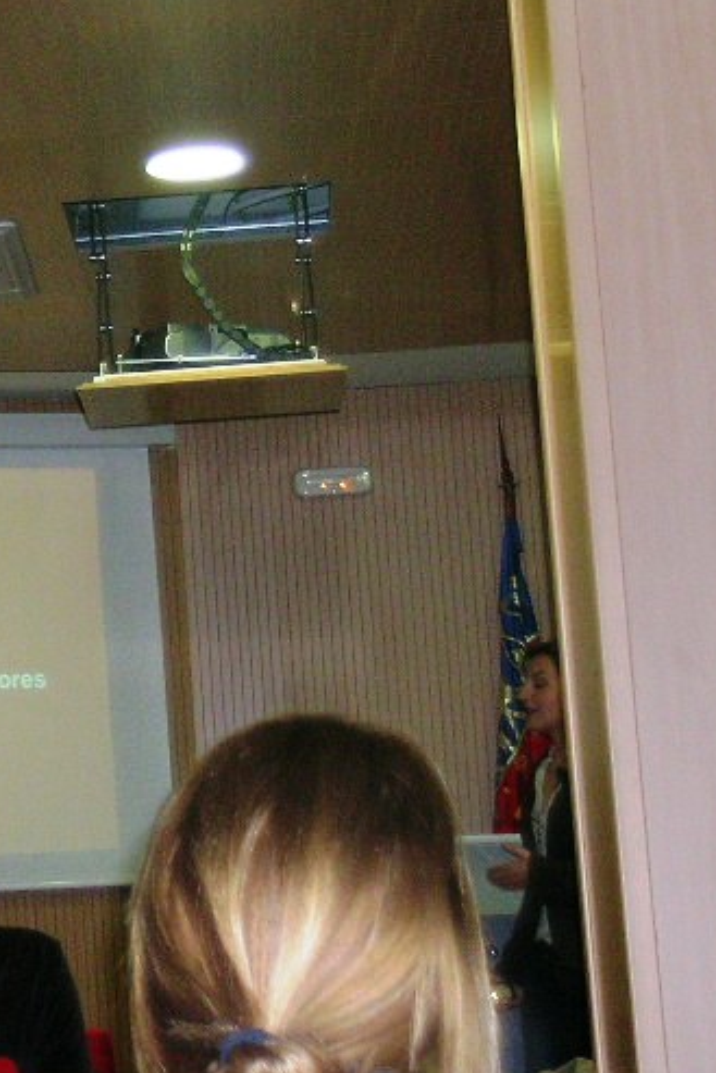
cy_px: 468
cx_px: -270
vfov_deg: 18.9
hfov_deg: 12.2
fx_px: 3219
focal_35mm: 108
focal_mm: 10.3
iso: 117
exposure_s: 1/60.1
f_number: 3.4
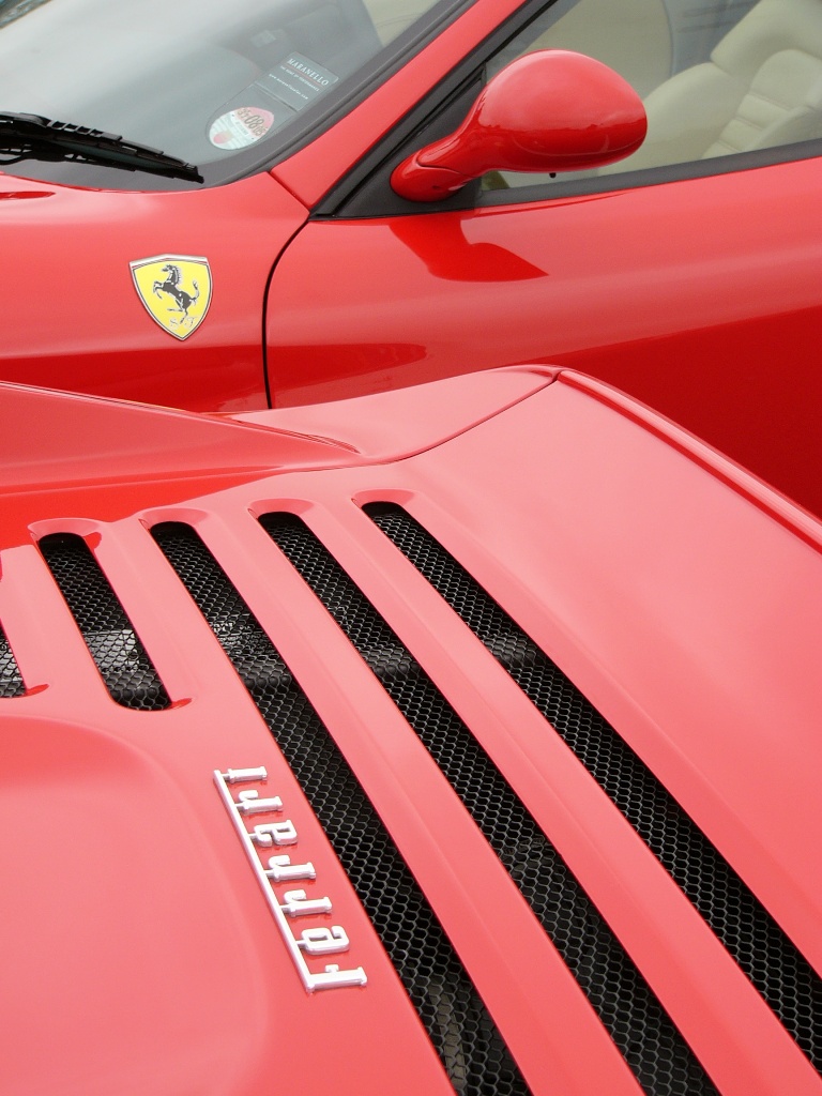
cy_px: 548
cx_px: 411
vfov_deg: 26.7
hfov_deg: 20.2
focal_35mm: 73
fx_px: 2311
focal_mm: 12.2
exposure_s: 1/100
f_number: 3.7
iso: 50
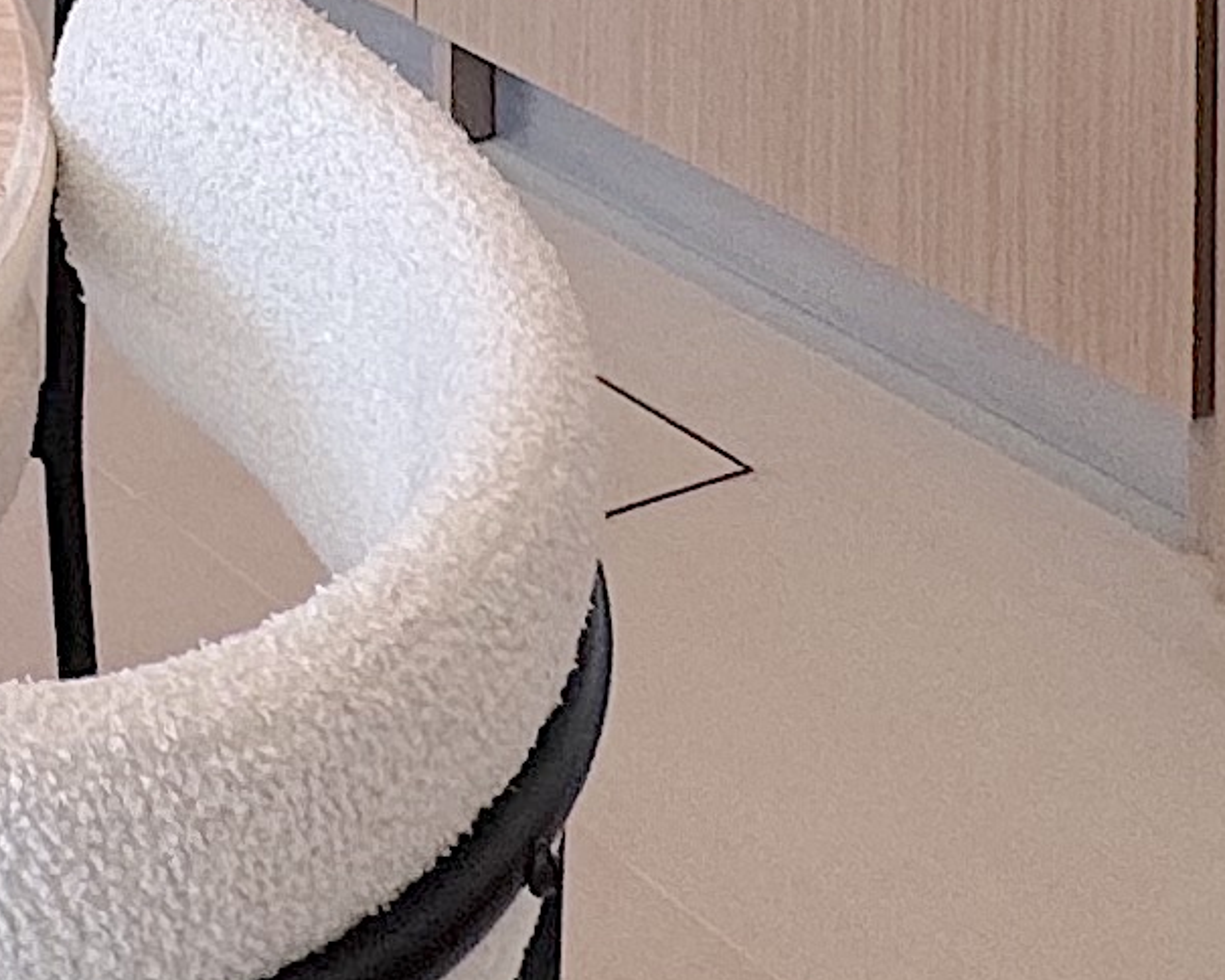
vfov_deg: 12.8
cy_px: -1407
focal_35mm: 91
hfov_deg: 17.5
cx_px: -903
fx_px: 3299
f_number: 2.2
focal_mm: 2.22
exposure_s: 1/99
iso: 64
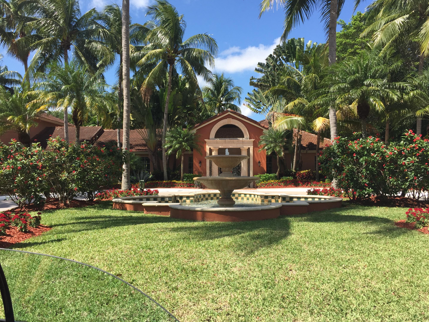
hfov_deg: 60.0
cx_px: 218
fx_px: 372
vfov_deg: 46.8
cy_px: 166
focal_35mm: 30
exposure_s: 1/1276
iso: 32
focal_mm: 4.15
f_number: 2.2
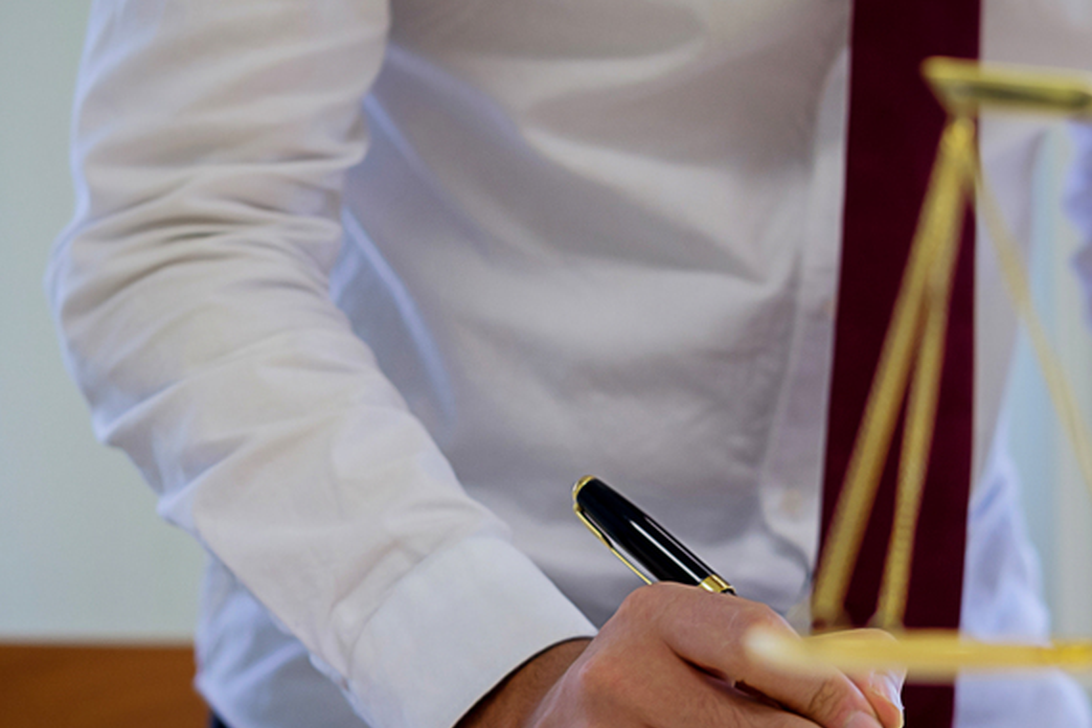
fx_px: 2821
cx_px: 674
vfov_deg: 14.6
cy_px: 555
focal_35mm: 93
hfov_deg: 21.9
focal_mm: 35
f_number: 2.8
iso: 500
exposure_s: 1/125
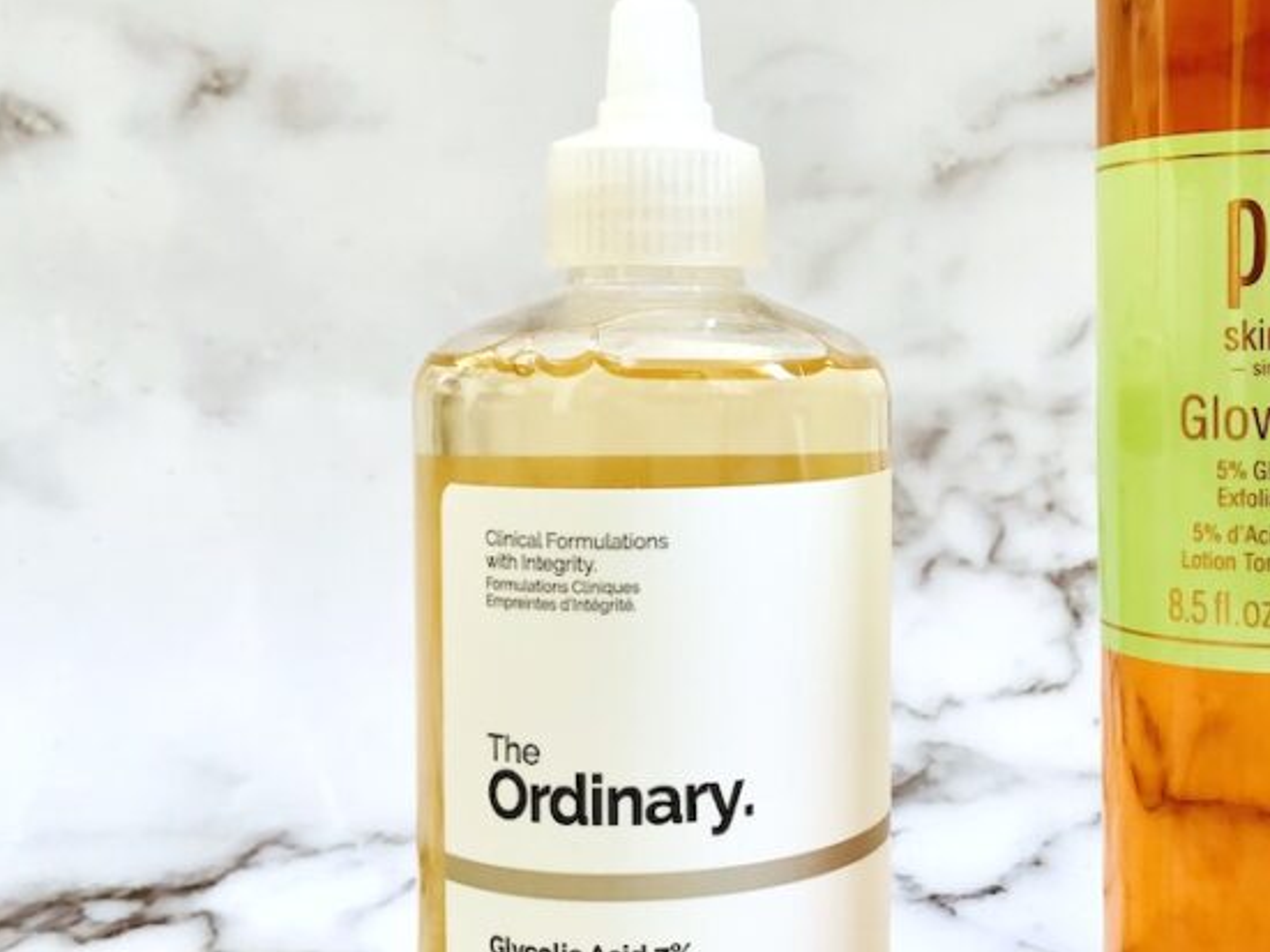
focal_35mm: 51
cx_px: 968
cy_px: 449
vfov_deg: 28.5
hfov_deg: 36.5
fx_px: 1871
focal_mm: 4.25
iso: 25
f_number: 1.8
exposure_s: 1/15
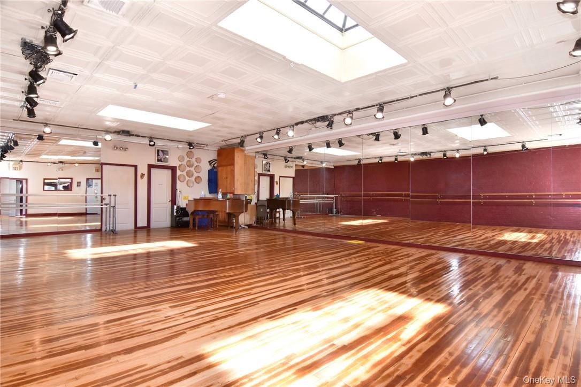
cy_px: 194
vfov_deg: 67.4
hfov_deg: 90.0
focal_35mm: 18
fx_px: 290
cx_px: 290
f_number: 11
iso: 640
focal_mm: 12
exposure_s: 1/80
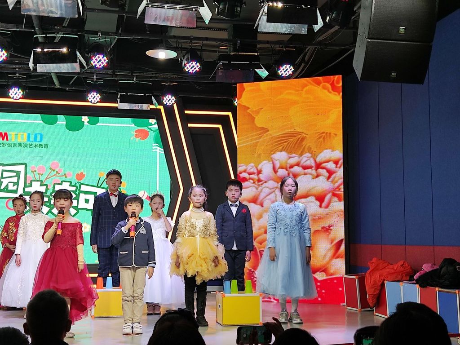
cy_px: 172
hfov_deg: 38.2
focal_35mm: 50
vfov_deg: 29.1
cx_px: 230
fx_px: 664
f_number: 1.79
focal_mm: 4.71
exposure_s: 1/101
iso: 50
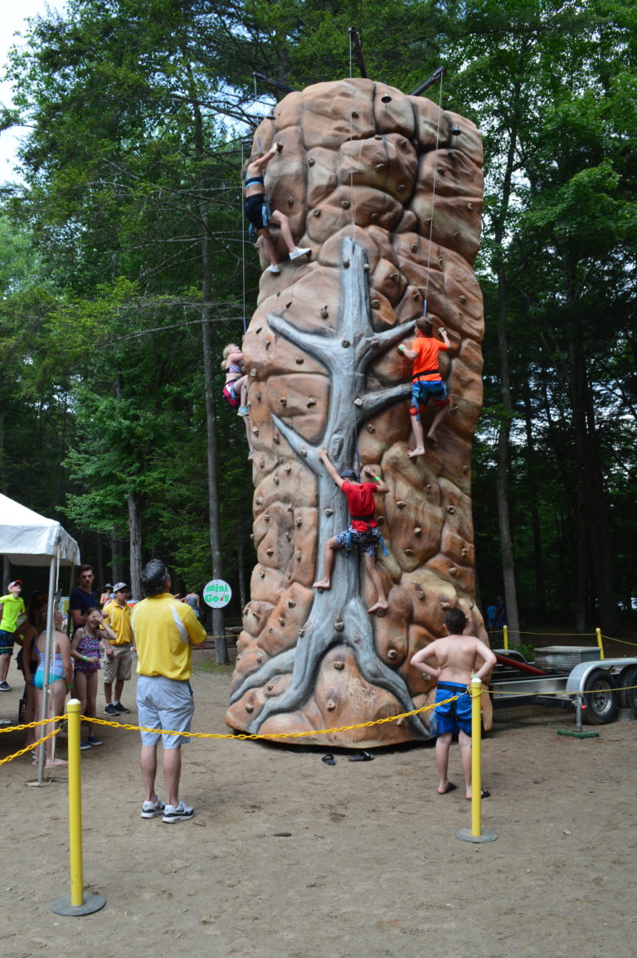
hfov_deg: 47.9
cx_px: 318
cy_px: 479
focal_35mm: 27
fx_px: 718
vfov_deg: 67.4
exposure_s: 1/160
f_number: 9
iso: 400
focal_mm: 18
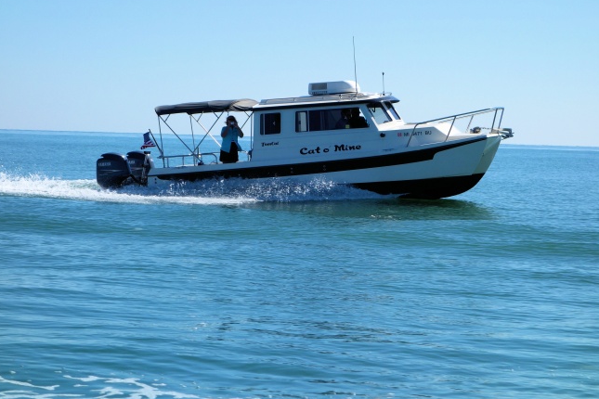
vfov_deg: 11.1
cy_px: 159
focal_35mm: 124
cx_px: 291
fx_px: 2063
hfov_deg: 16.5
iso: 125
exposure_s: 1/800
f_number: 6.3
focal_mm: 37.1
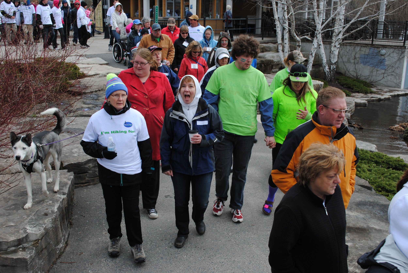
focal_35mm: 39
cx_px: 204
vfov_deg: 34.3
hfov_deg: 49.5
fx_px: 443
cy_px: 136
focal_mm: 26
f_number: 7.1
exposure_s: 1/200
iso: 100
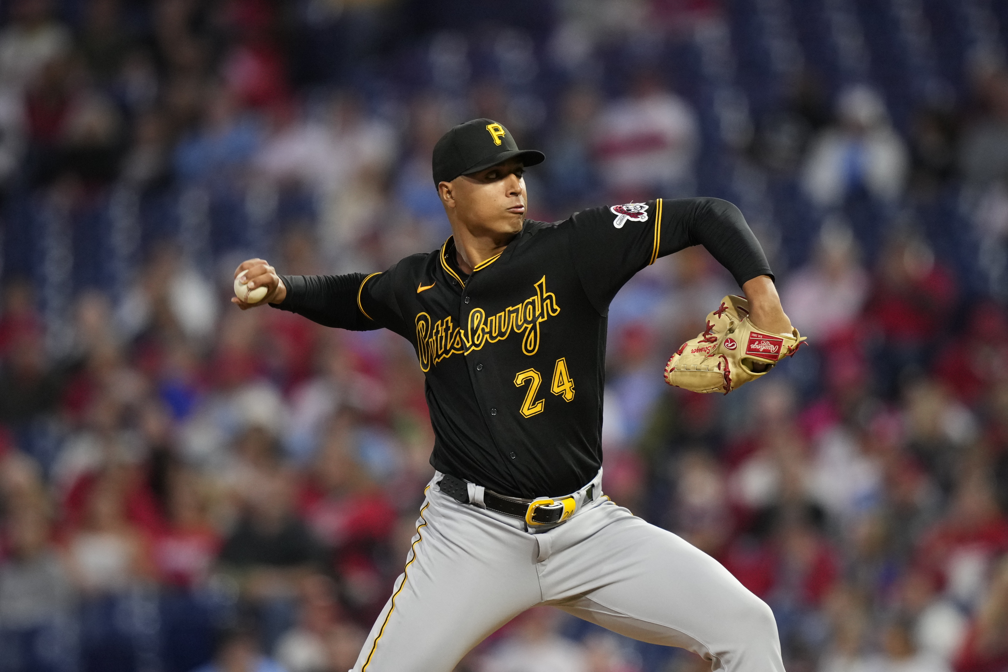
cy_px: 336
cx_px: 504
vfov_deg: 2.3
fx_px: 16799
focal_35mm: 600
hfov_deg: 3.4
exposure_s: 1/2000
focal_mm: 400
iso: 2500
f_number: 2.8
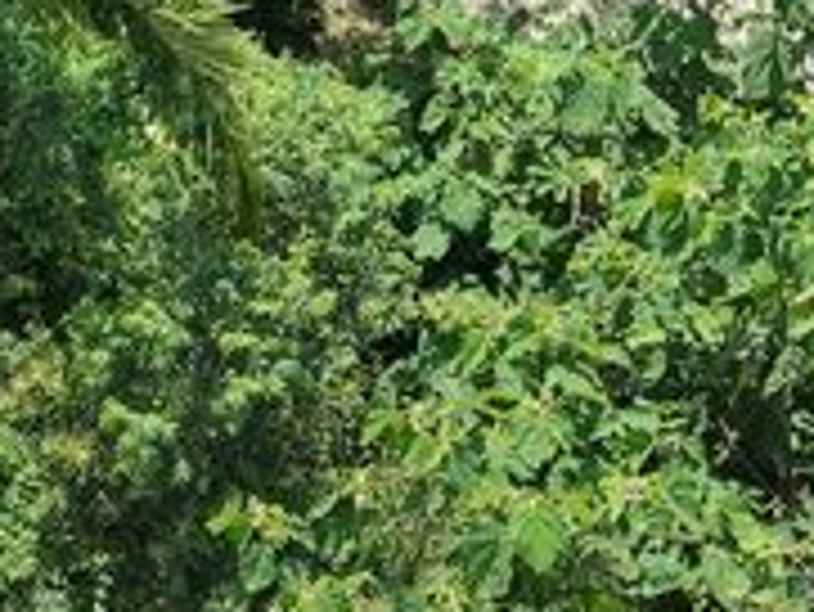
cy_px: -1222
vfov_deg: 8.3
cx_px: 58
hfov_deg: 12.9
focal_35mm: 151
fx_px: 3553
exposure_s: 1/4000
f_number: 1.8
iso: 420
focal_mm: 8.67
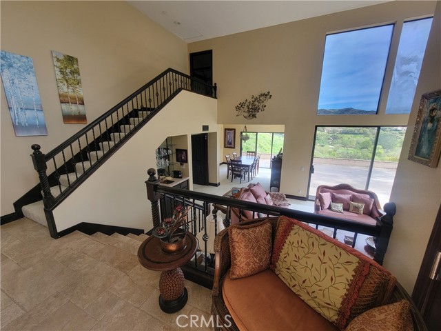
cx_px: 220
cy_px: 166
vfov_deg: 89.9
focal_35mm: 13
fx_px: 166
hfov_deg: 106.2
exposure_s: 1/120
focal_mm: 2.2
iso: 64
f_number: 2.2
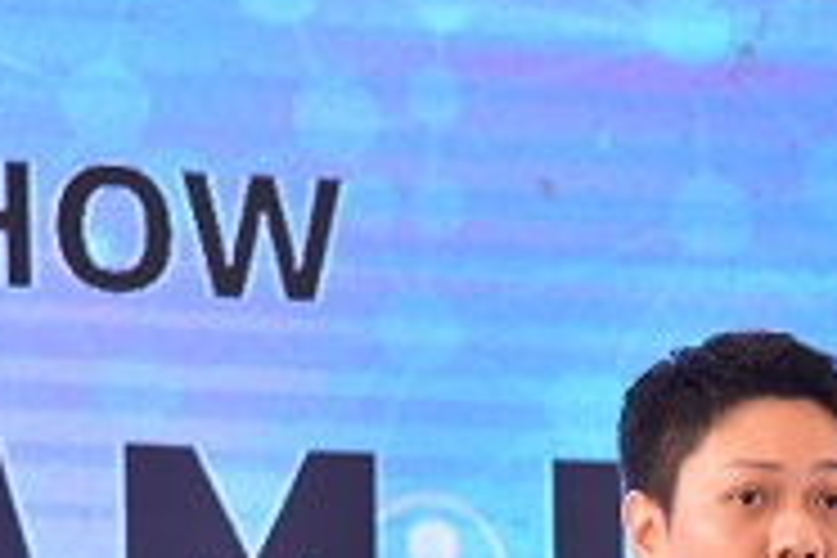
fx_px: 8997
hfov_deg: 5.3
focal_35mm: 387
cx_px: 742
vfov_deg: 3.5
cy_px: 796
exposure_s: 1/125
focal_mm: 120
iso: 1600
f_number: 8
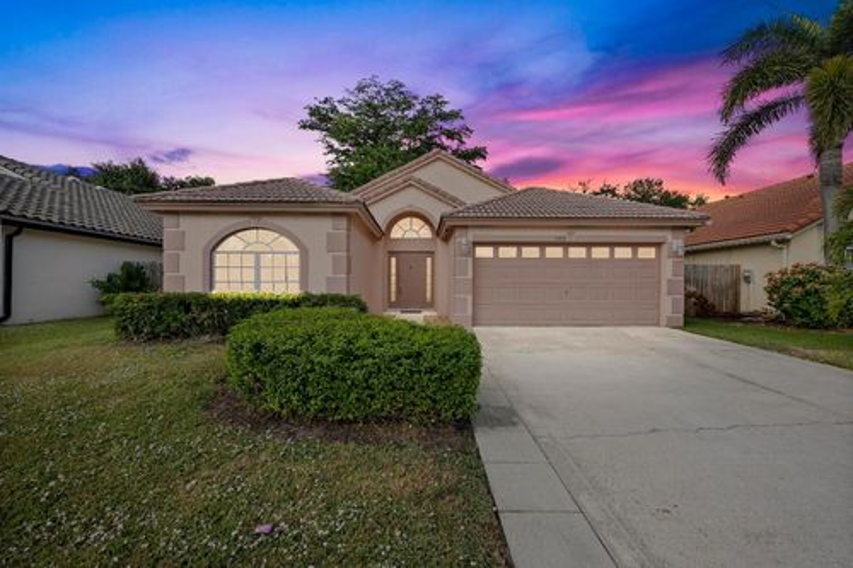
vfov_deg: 81.2
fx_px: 332
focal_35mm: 14
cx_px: 426
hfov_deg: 104.3
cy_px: 284
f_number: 8
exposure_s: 1/500
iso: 400
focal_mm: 14
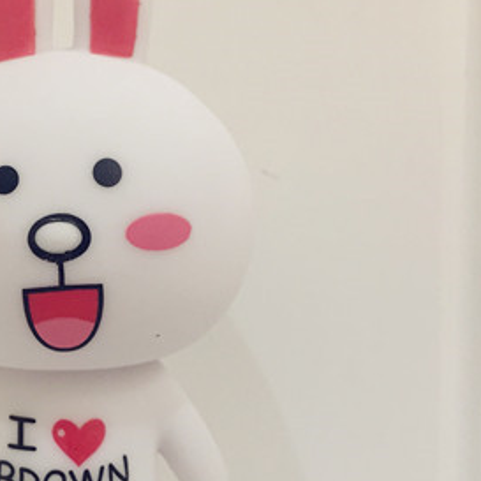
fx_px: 959
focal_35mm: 61
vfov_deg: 28.1
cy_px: 281
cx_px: 18
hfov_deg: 26.8
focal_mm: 4.15
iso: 125
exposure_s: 1/33
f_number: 2.2
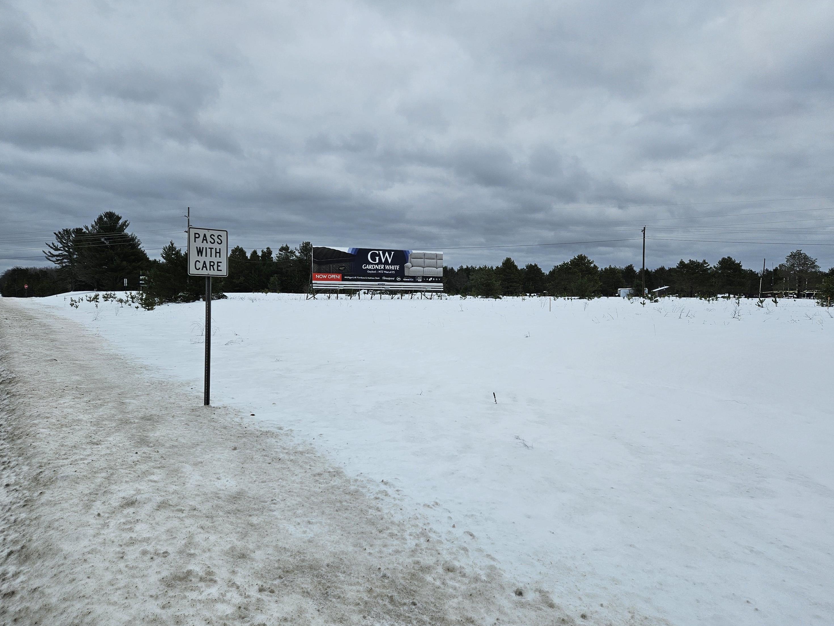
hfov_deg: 71.6
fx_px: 578
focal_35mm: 24
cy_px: 316
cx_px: 431
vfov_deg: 56.8
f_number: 1.8
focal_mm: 5.4
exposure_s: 1/1571
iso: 25
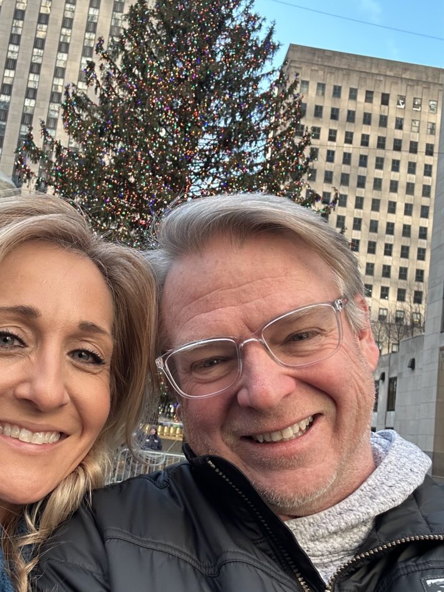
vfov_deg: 48.9
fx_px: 649
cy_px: 322
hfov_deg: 37.7
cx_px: 211
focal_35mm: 38
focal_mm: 2.69
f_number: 1.9
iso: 40
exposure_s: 1/121
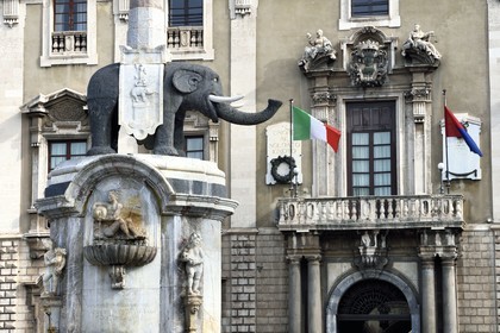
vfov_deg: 12.5
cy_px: 166
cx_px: 250
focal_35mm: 110
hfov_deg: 18.6
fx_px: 1528
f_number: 7.1
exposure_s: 1/320
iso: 200
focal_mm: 110
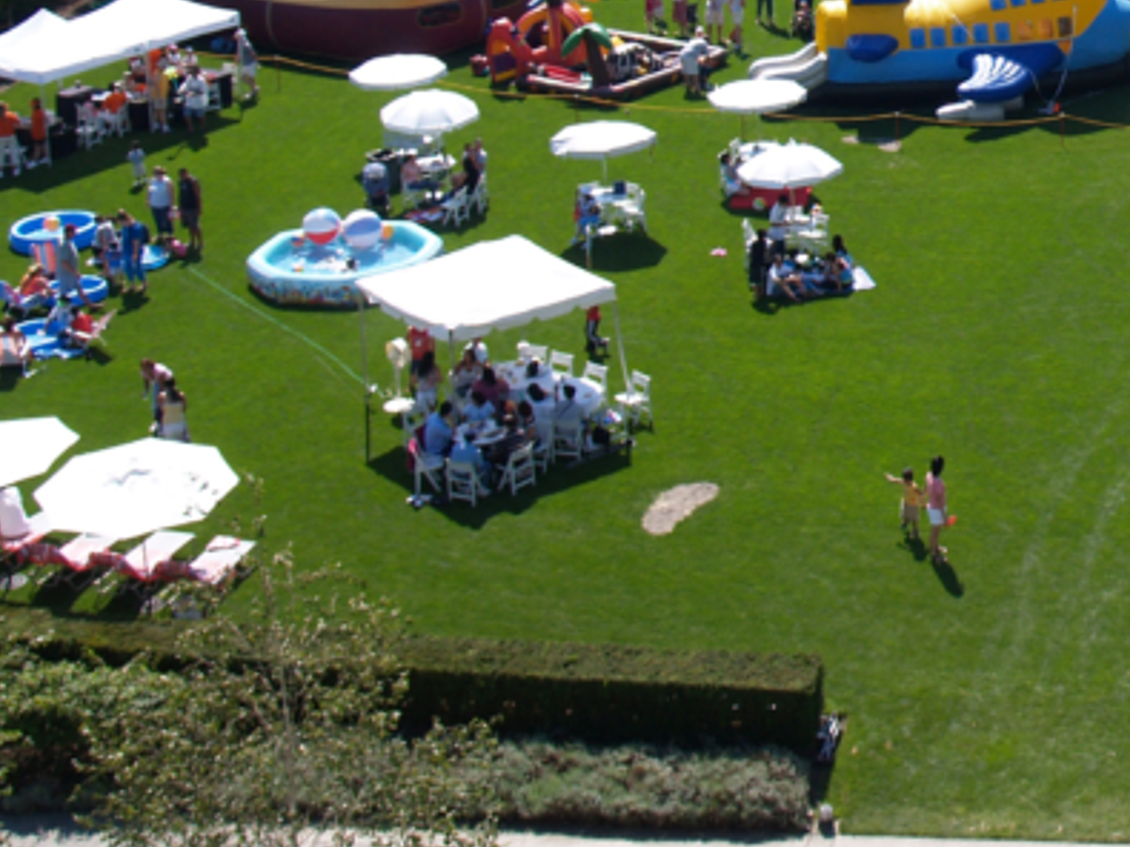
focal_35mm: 73
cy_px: 7
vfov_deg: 19.6
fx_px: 2382
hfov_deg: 24.6
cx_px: 1284
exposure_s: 1/160
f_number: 8
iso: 100
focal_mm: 14
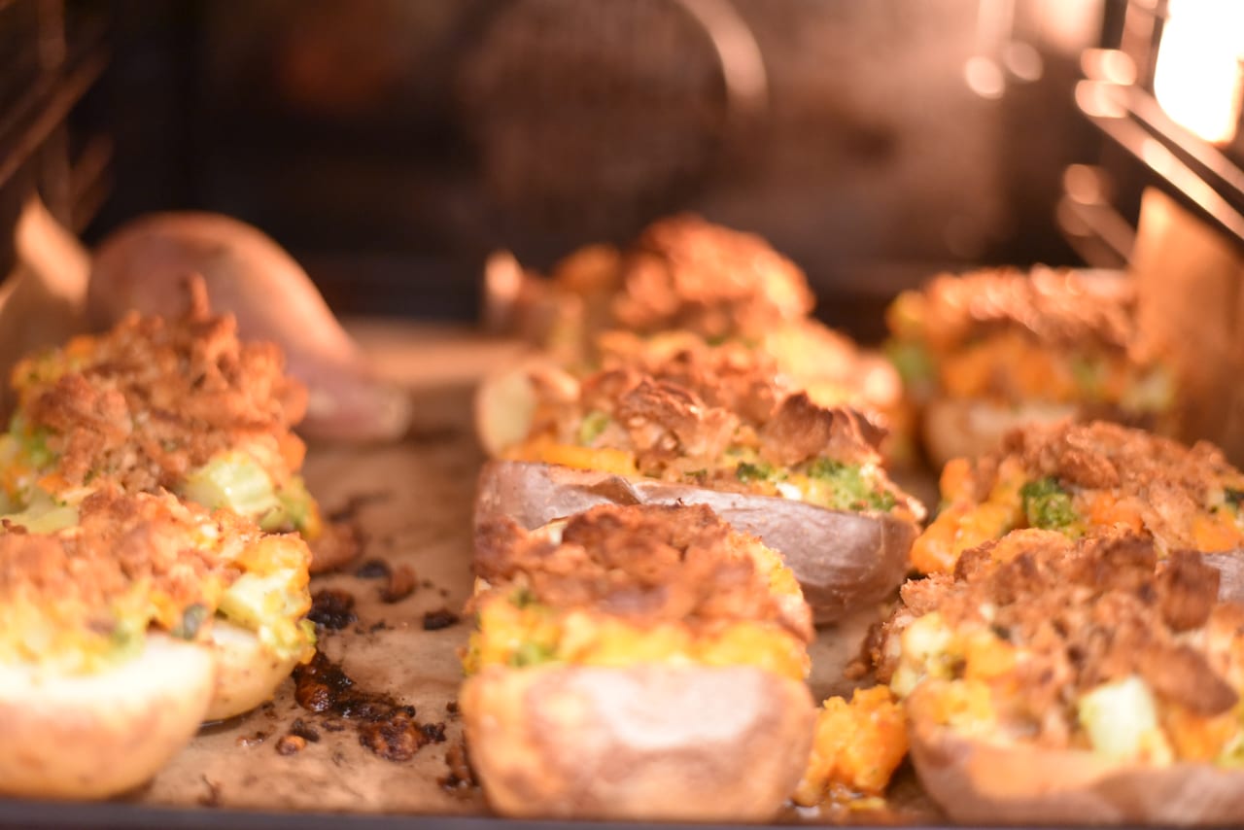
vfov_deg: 27.0
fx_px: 1728
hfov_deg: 39.6
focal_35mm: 50
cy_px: 415
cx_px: 622
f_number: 1.8
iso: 6400
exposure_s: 1/40
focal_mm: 50
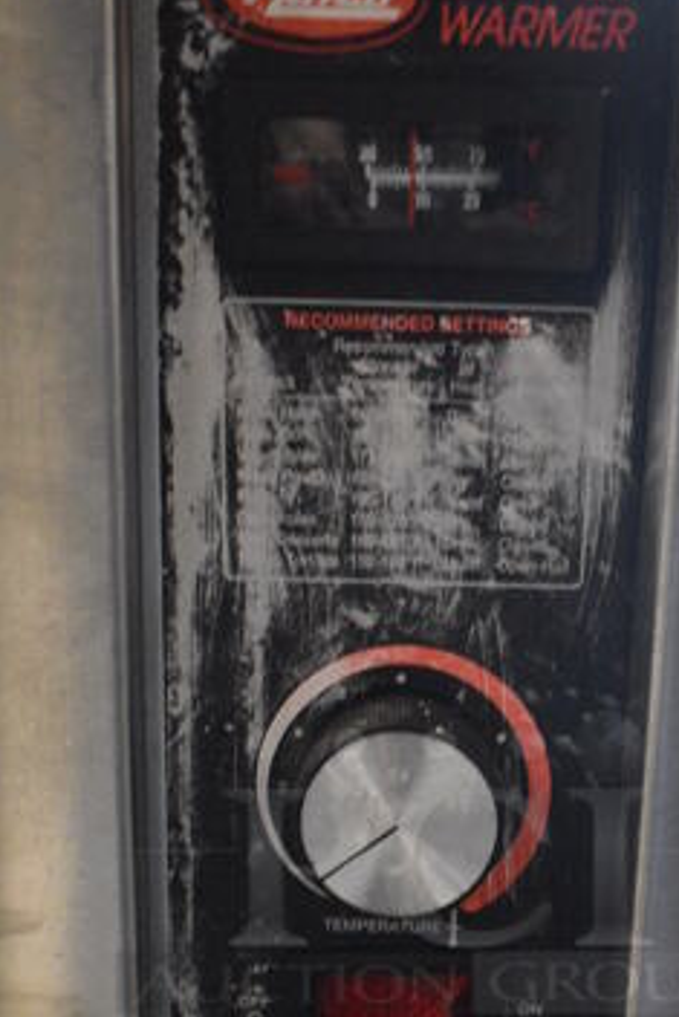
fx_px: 1978
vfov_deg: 28.0
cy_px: 862
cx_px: 439
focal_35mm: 70
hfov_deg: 19.4
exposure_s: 1/125
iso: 3200
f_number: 3.5
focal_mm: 18
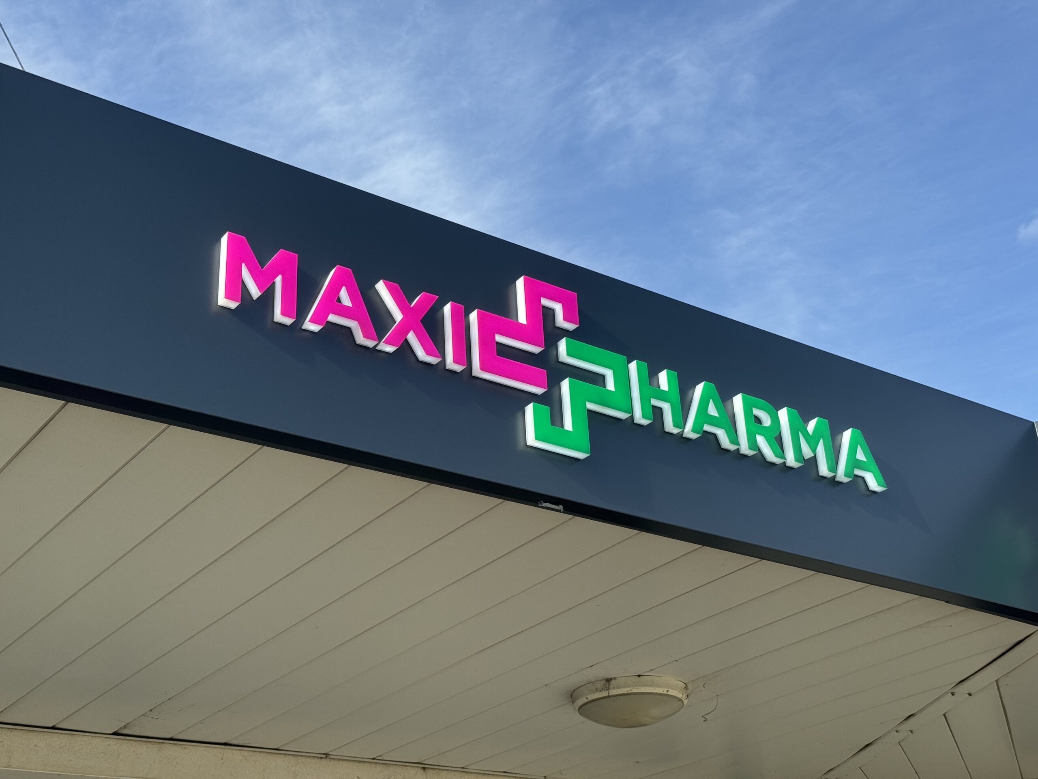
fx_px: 1439
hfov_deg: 39.7
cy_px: 390
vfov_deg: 30.3
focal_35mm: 48
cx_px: 519
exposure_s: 1/2041
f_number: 1.78
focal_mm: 6.76
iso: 64
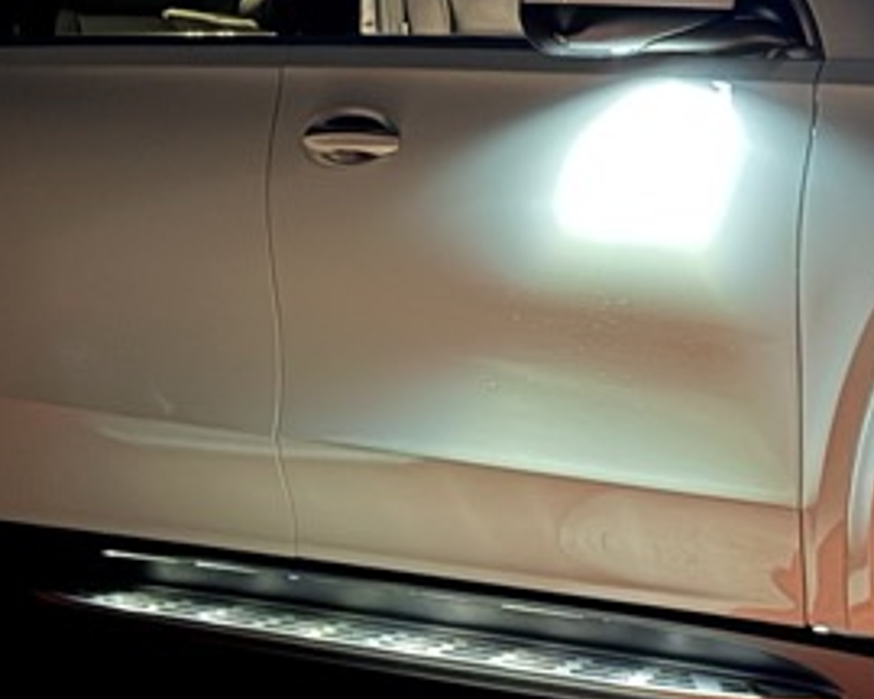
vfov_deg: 13.9
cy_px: 294
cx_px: 968
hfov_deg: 16.8
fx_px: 2871
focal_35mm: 111
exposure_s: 1/5
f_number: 1.78
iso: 1600
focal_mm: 6.76
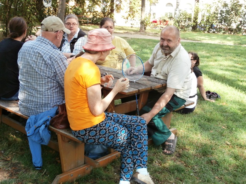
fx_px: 334
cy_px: 92
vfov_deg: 30.9
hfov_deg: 40.4
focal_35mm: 47
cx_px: 123
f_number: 4.2
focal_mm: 8.29
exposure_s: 1/80
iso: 100
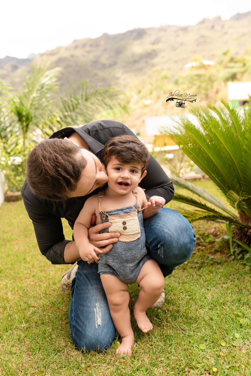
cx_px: 126
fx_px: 366
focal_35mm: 35
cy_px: 188
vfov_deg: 54.4
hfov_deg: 37.9
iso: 125
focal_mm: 35
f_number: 3.5
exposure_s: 1/320
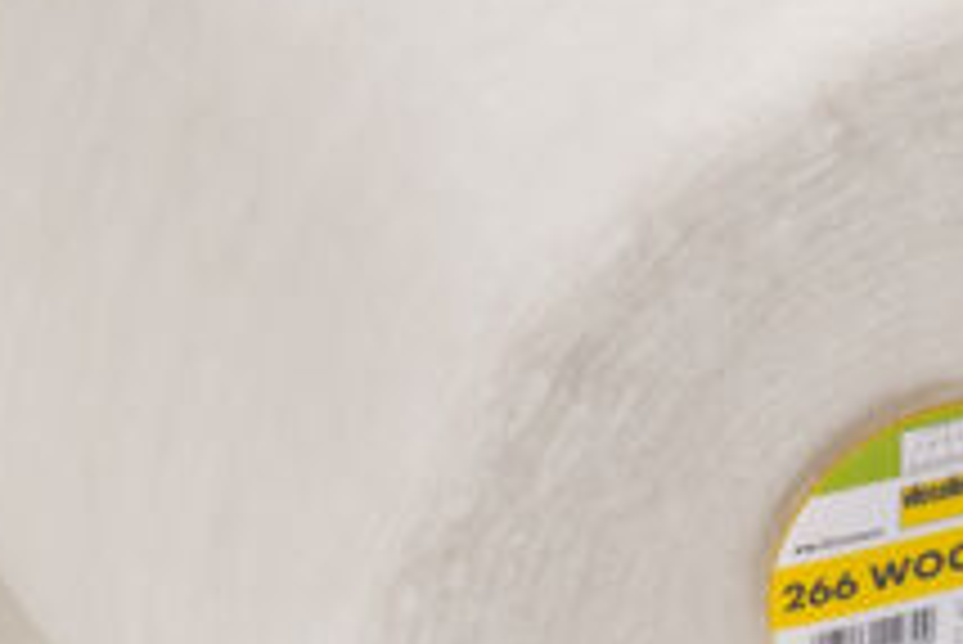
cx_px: 634
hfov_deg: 10.5
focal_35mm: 196
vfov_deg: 7.0
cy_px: 513
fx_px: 5246
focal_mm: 70
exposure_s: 1/125
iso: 100
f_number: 13
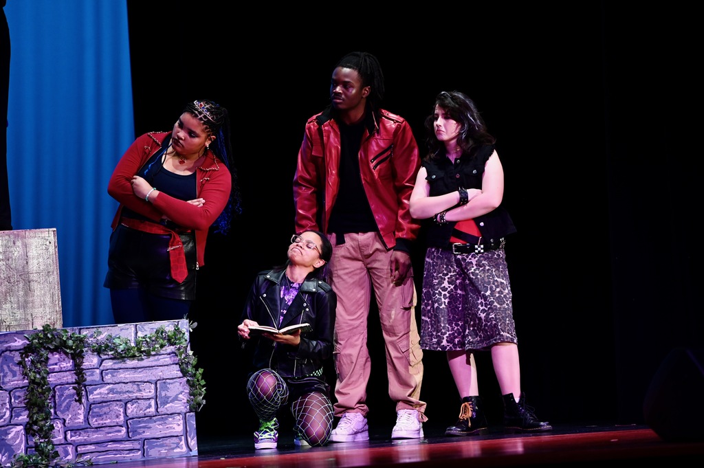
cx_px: 352
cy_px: 234
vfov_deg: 6.9
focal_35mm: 200
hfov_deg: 10.3
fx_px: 3908
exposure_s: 1/400
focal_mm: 200
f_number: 2.8
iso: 1600
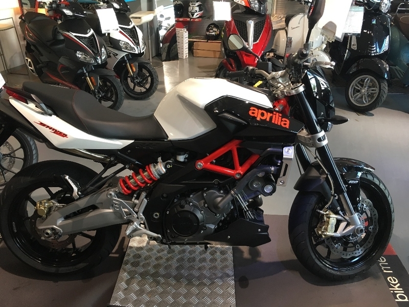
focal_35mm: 29
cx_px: 204
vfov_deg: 48.2
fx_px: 343
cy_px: 154
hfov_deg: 61.7
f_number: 2.2
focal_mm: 4.15
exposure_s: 1/30
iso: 80
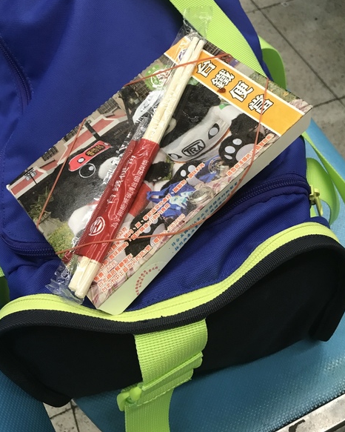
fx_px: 383
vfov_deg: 58.7
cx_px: 176
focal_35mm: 30
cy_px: 196
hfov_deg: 48.5
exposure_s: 1/15
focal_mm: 3.99
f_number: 1.8
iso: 50
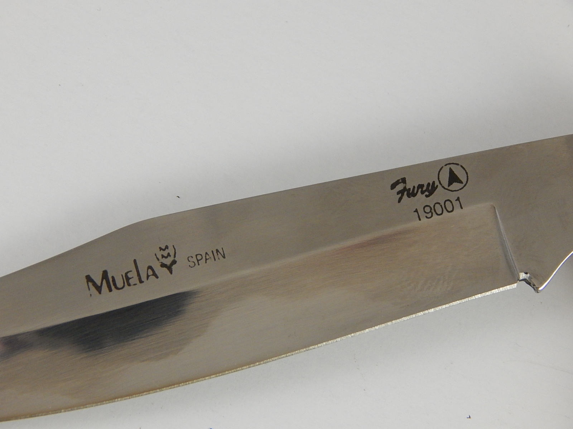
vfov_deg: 14.2
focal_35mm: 104
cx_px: 286
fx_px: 1722
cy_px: 214
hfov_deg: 18.9
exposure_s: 1/100
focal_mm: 18.7
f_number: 4.5
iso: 400
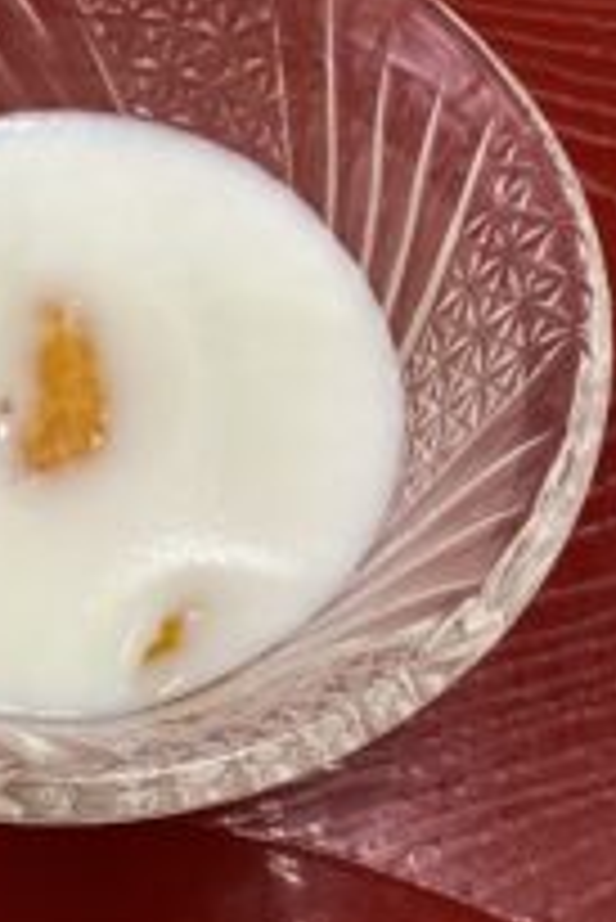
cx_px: 61
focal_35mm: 59
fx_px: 1512
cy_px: 362
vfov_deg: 33.8
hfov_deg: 22.5
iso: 125
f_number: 2.4
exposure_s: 1/50
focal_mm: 3.3
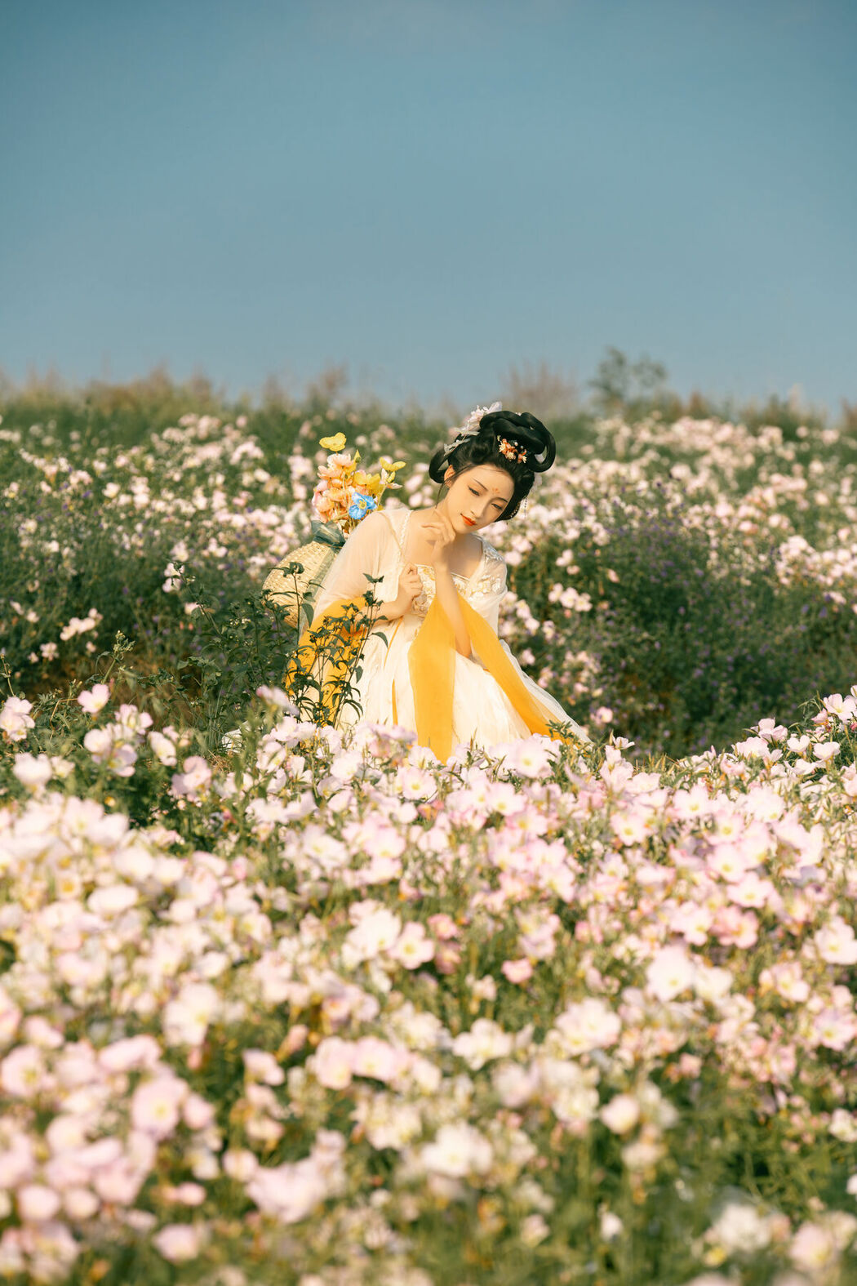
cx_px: 428
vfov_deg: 12.1
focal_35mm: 170
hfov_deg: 8.1
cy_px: 643
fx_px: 6070
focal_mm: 170
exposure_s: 1/1250
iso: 200
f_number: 5.6
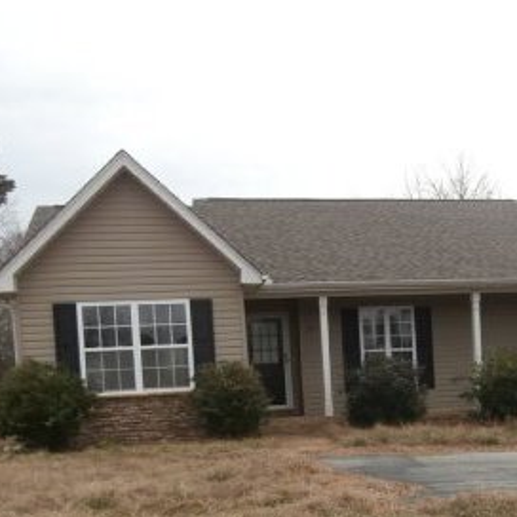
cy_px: 352
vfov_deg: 37.9
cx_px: 475
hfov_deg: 35.8
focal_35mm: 44
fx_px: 743
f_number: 3
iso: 100
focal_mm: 4.2
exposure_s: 1/1000
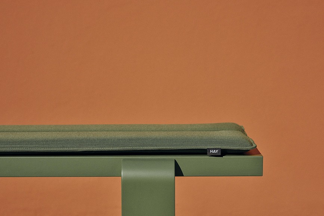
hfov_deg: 23.9
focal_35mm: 85
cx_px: 162
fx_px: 765
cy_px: 108
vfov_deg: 16.1
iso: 500
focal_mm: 85
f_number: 5.6
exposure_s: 1/10000
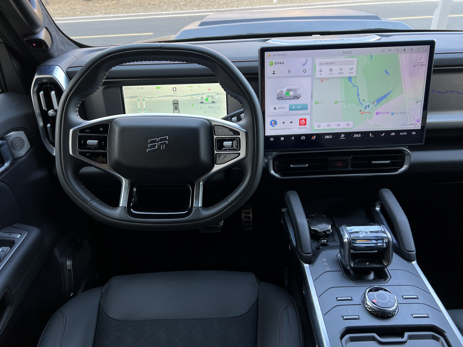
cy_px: 174
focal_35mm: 26
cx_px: 232
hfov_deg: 67.3
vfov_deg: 53.1
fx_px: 348
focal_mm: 5.7
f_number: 1.5
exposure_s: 1/121
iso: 80
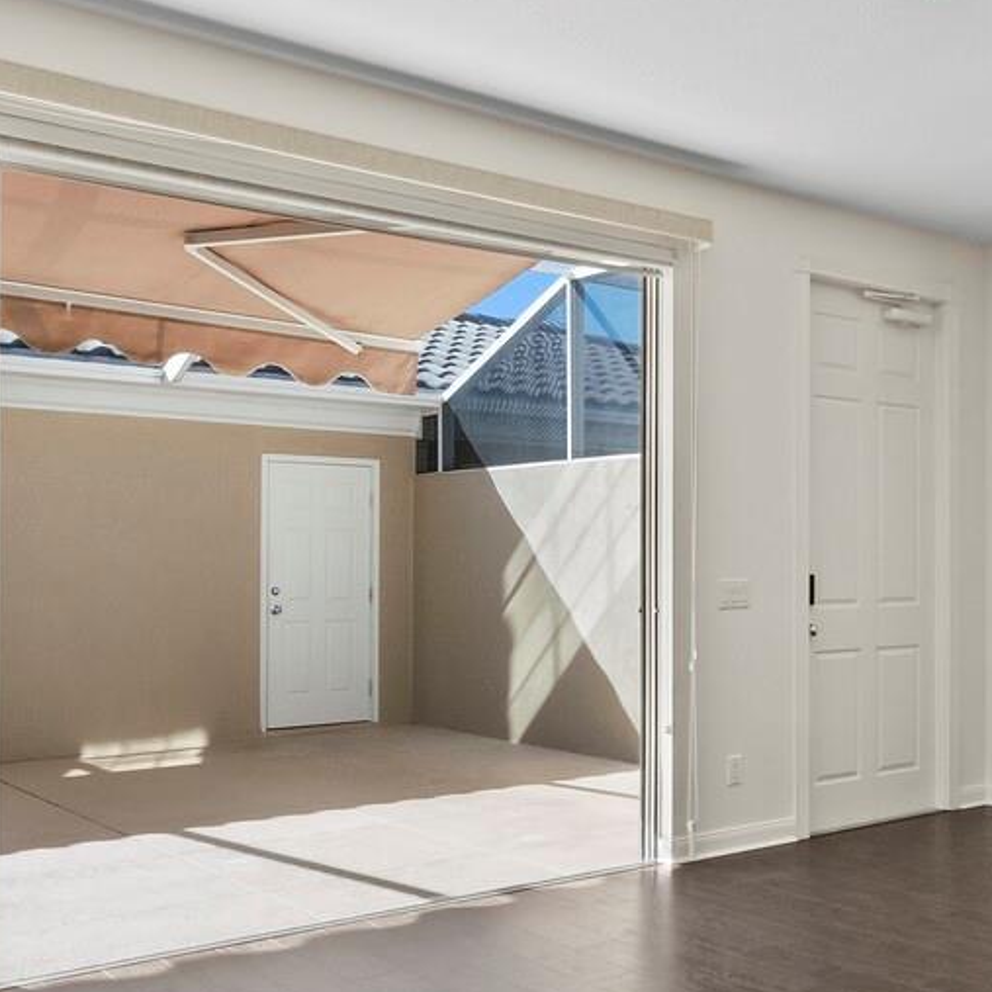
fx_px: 1264
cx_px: 824
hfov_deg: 40.7
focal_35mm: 39
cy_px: 565
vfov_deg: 42.7
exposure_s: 1/10
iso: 320
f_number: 14
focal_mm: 7
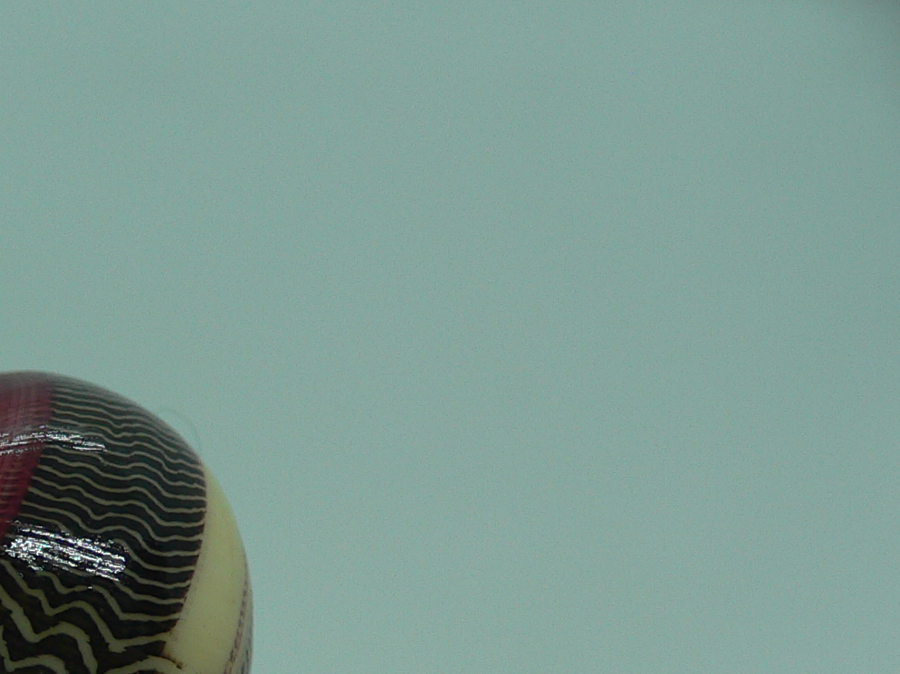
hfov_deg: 26.1
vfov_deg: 20.1
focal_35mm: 71
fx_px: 1846
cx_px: 16
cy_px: 675
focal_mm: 4.6
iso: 80
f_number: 2.8
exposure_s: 1/80
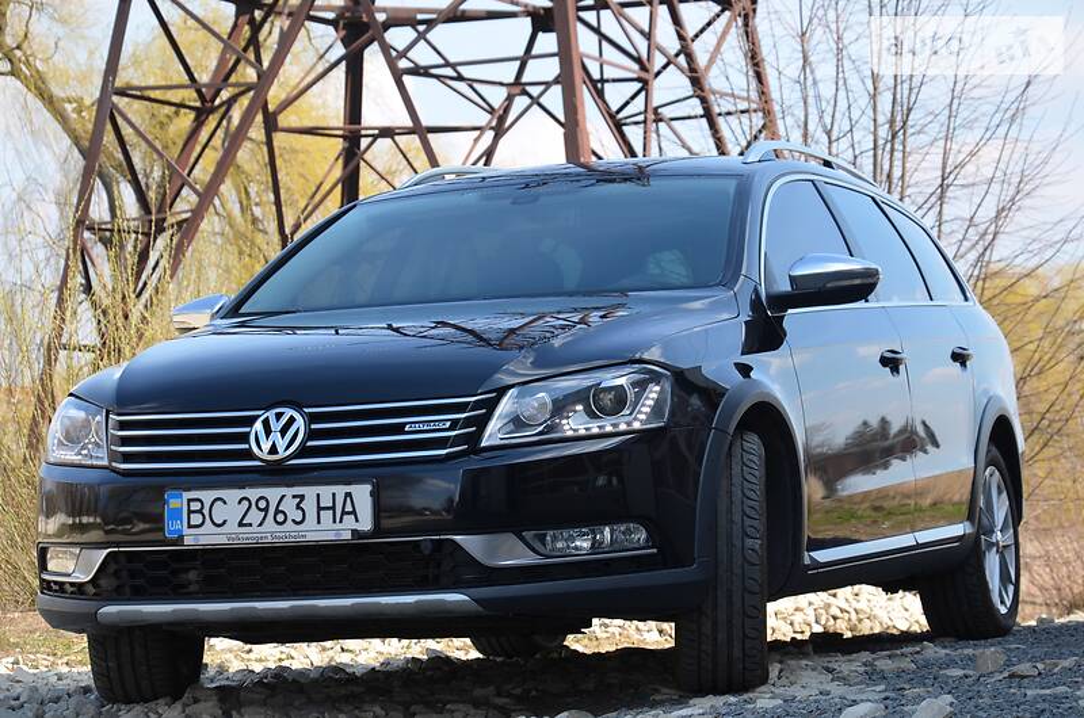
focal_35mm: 112
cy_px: 359
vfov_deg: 12.1
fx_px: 3381
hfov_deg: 18.2
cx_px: 542
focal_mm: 75
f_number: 8
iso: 200
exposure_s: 1/250
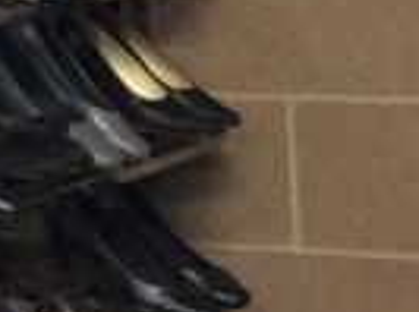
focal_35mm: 231
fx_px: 2789
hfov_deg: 8.6
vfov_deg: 6.4
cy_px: 277
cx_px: 16
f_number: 2.4
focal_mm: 3.3
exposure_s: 1/24
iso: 125
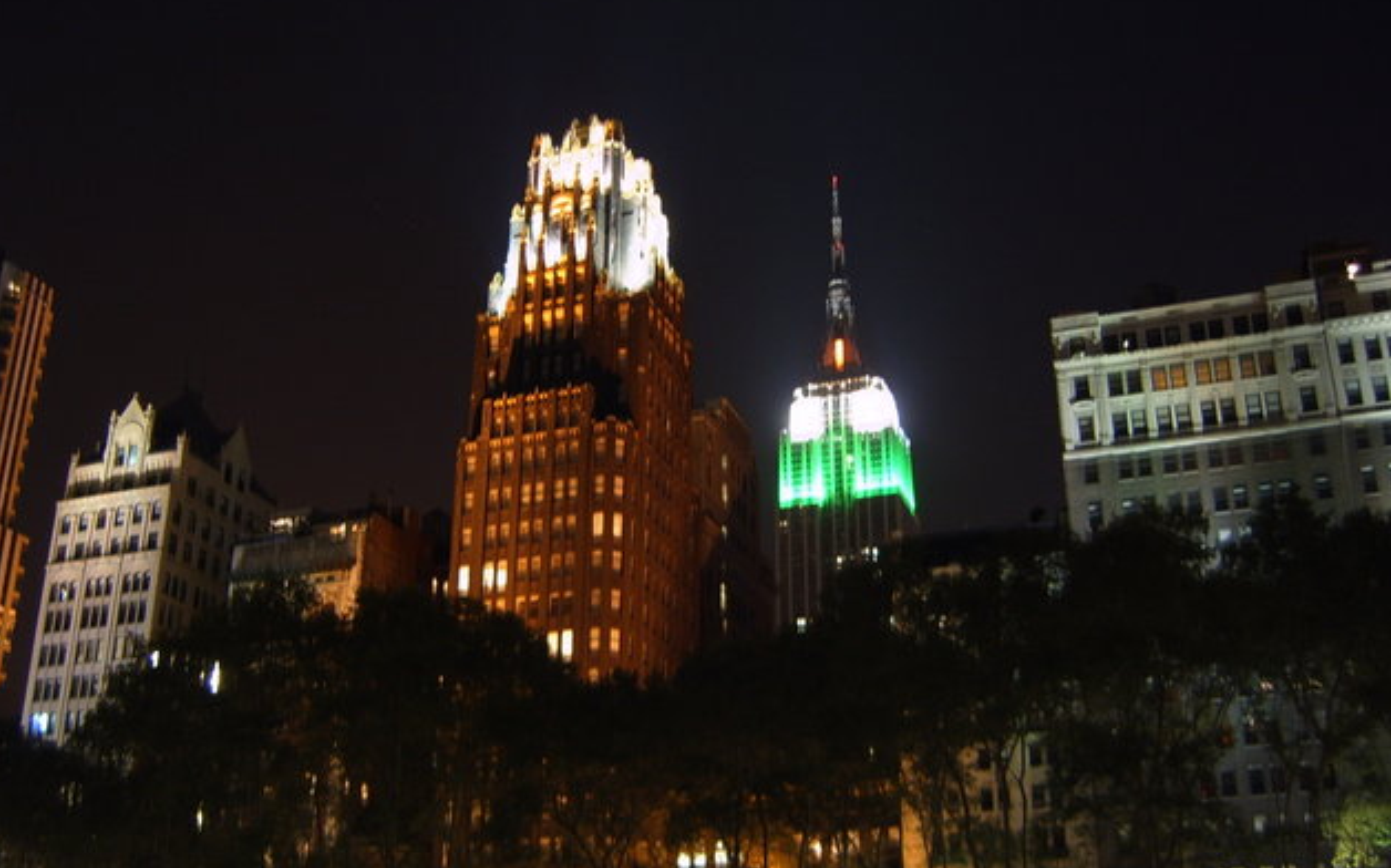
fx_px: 1516
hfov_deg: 49.3
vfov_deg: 32.0
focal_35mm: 40
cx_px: 684
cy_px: 463
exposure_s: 4
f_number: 2.9
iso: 50
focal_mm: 6.2
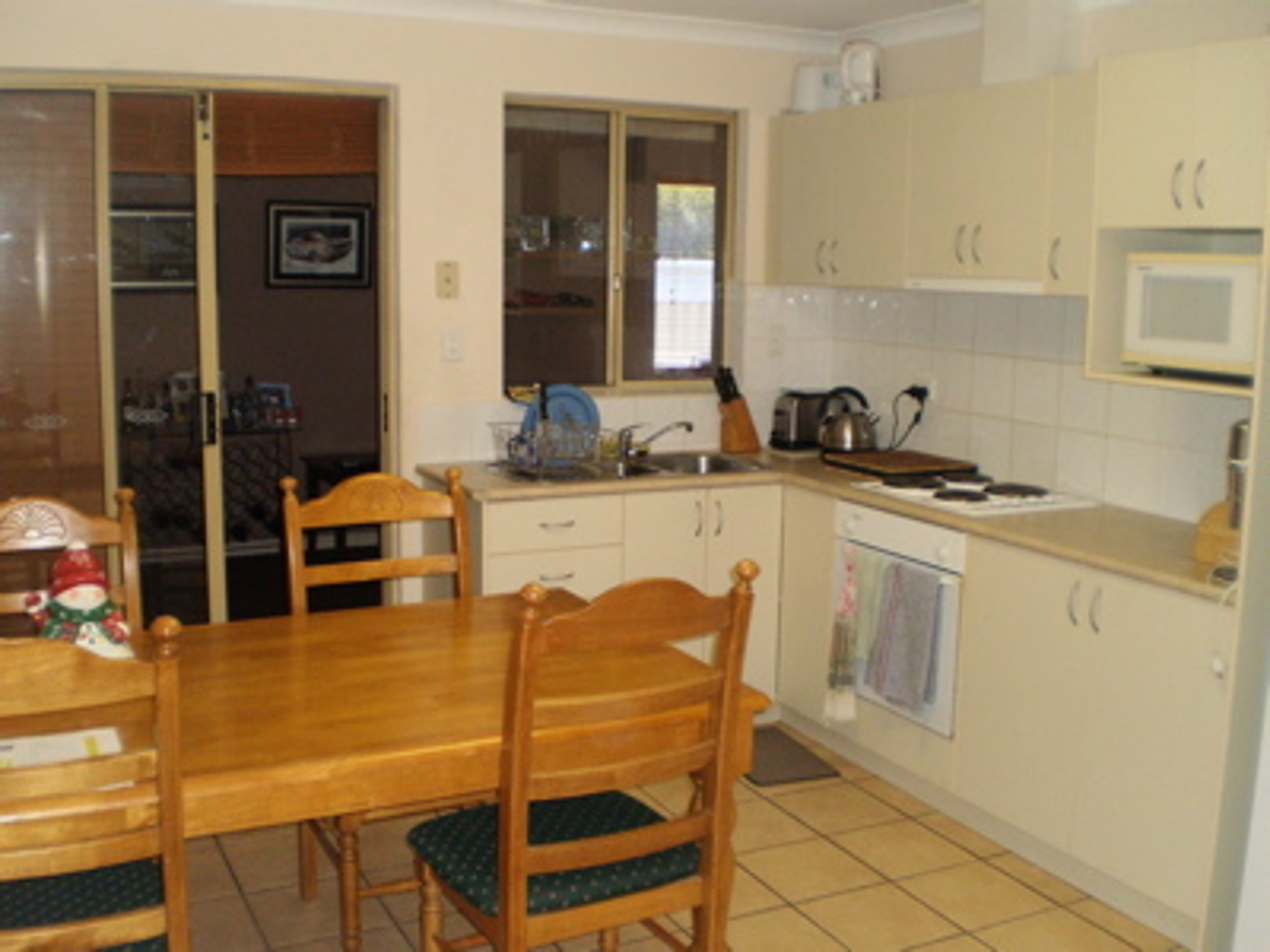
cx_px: 635
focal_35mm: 36
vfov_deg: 39.7
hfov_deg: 51.4
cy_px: 476
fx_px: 1321
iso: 250
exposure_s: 1/30
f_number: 3.1
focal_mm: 6.3
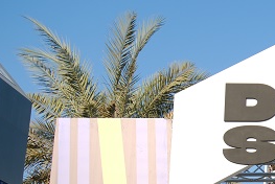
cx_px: 381
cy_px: 228
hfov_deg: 21.7
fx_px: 627
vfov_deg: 16.0
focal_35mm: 82
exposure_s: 1/800
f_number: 4
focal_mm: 18
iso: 125
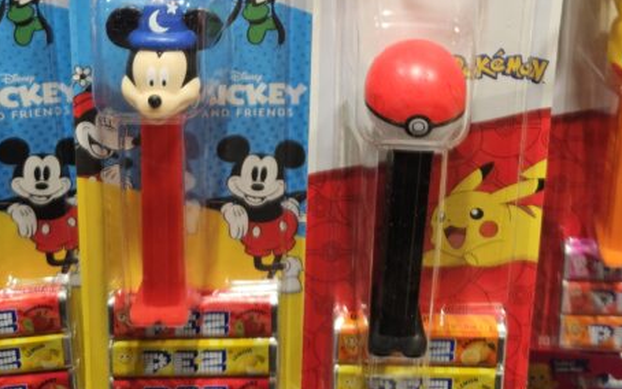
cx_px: 341
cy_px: -167
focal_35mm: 55
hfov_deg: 36.9
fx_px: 933
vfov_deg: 20.7
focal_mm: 5.4
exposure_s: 1/120
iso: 100
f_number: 1.8
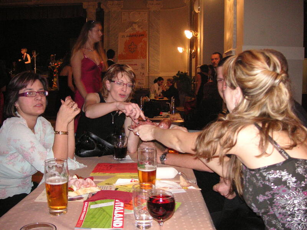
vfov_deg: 38.7
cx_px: 154
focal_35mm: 37
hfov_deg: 50.1
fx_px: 328
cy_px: 115
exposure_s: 1/45
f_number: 2.8
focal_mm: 6.1
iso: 160
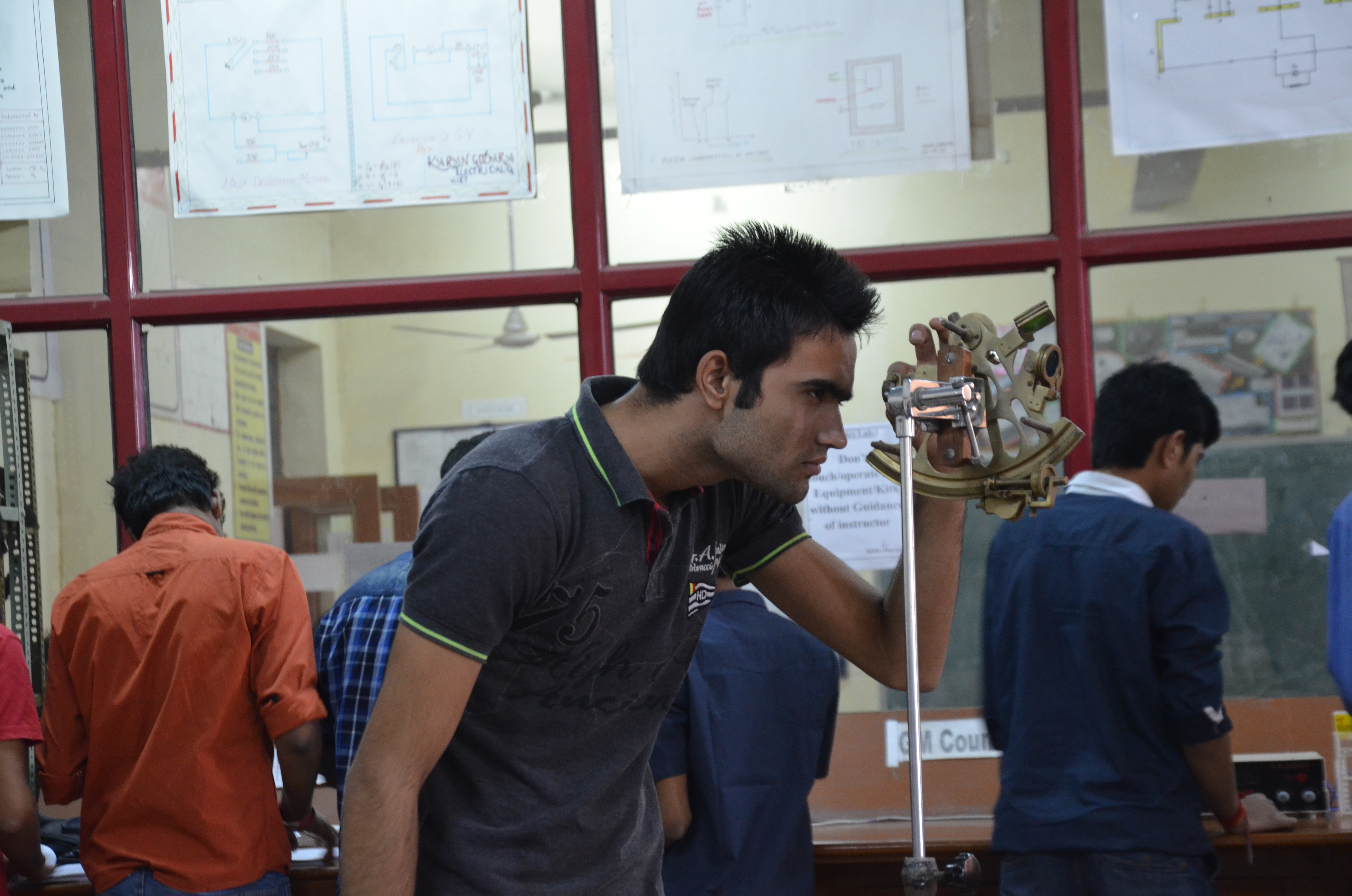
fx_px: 3710
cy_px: 448
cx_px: 676
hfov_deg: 20.7
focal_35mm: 99
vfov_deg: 13.8
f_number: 5.3
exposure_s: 1/13
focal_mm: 66
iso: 1600
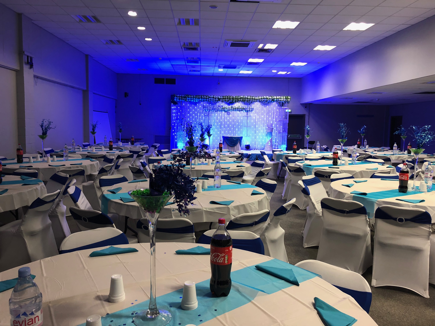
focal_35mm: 28
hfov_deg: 63.4
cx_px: 218
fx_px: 352
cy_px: 163
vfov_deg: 49.7
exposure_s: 1/17
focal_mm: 4
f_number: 1.8
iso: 40
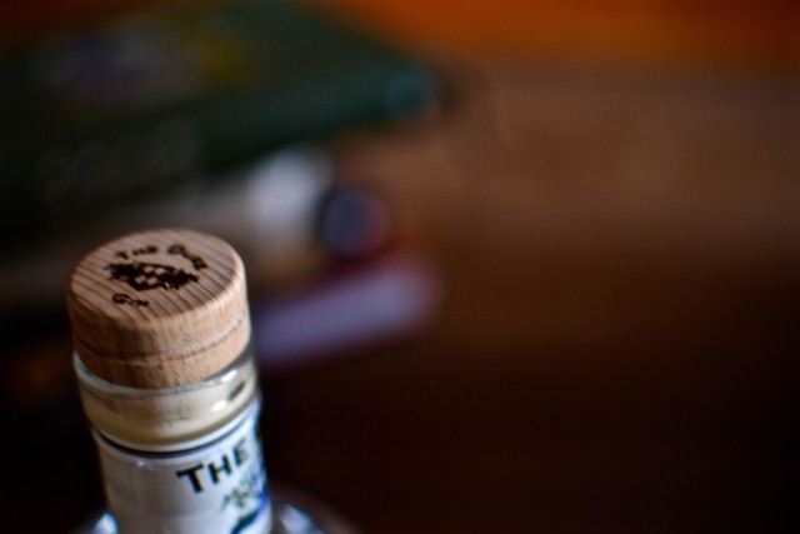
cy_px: 267
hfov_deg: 37.8
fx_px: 1167
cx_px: 400
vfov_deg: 25.8
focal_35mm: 52
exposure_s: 1/8
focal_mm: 35
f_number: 1.8
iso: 200
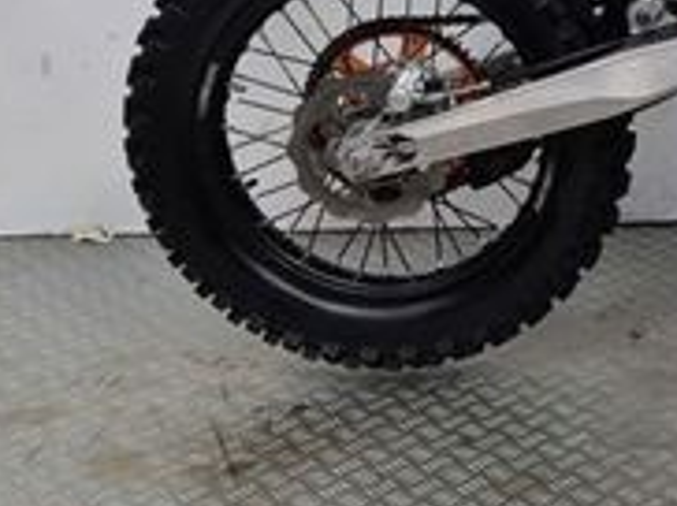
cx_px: 844
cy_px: -74
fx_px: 1582
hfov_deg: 22.1
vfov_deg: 17.5
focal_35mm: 81
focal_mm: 5.4
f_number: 1.8
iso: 200
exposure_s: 1/100
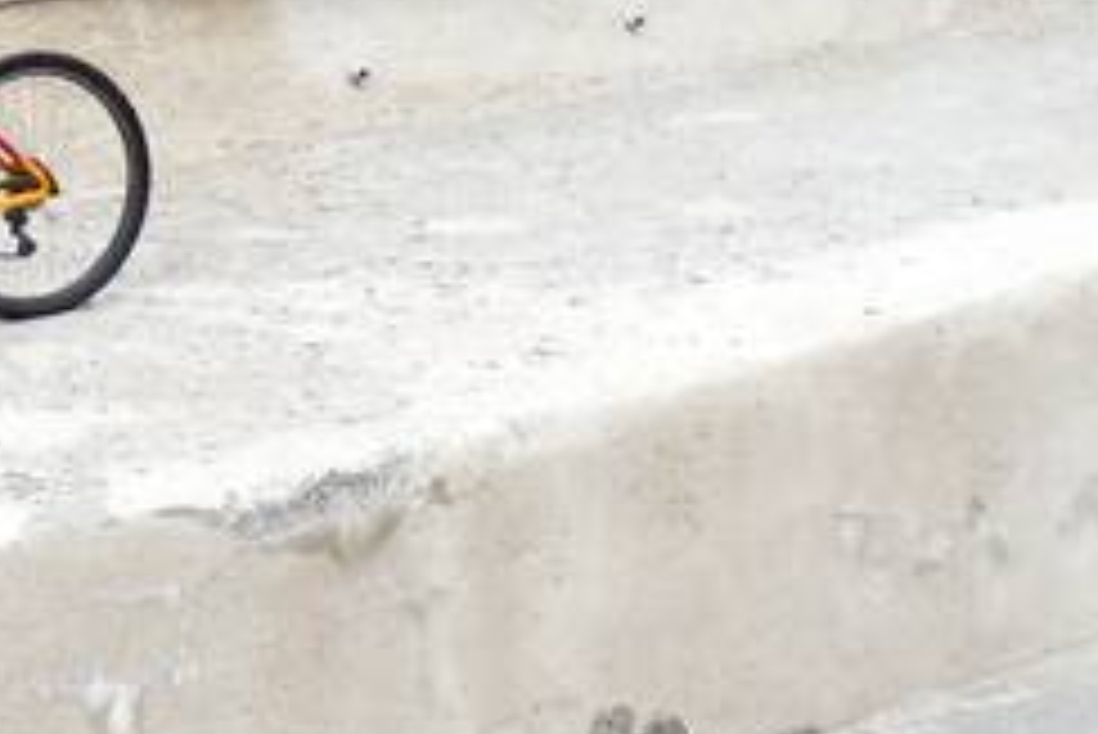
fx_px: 2930
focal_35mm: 96
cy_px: 7
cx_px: -675
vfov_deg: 14.1
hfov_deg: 18.2
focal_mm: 4.5
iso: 80
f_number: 3
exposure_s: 1/640
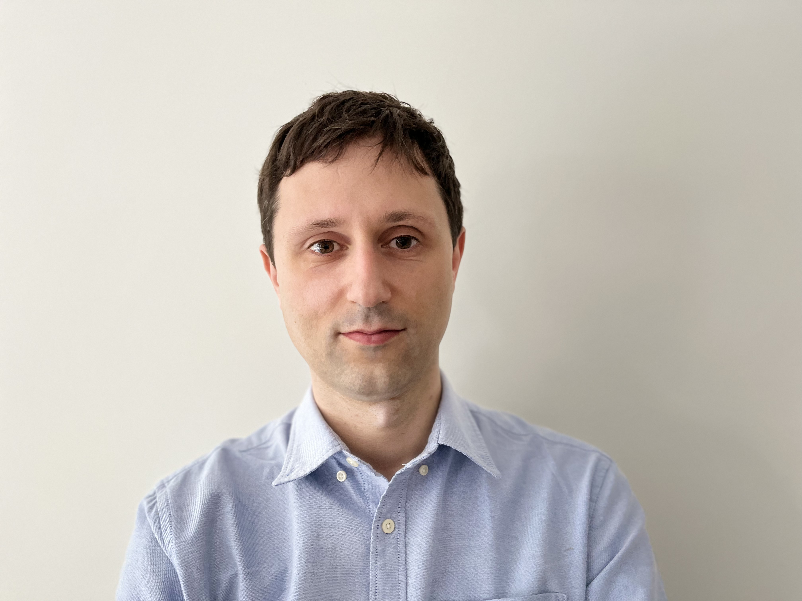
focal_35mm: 26
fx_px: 602
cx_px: 401
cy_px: 300
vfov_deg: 53.1
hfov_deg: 67.3
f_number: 1.6
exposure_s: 1/60
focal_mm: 5.1
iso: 200
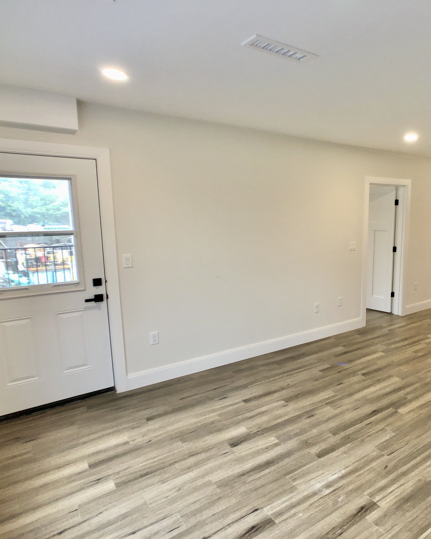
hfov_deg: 38.6
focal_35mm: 37
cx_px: 346
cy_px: 272
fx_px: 590
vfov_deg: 49.1
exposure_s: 1/30
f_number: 1.8
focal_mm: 3.99
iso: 80
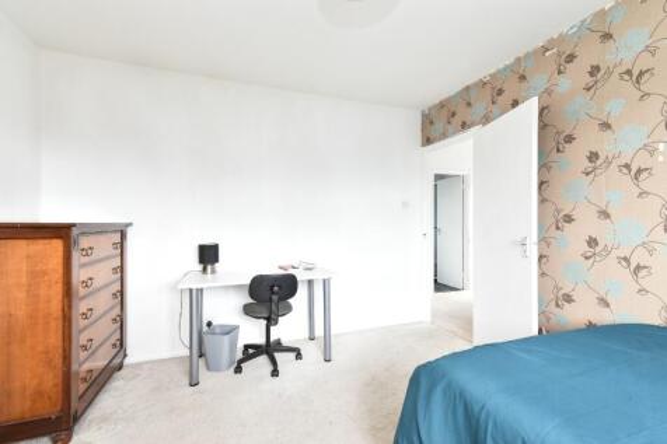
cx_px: 334
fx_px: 278
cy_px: 222
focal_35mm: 15
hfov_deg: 100.4
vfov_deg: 77.3
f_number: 9
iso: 200
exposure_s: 1/2.5
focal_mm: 10
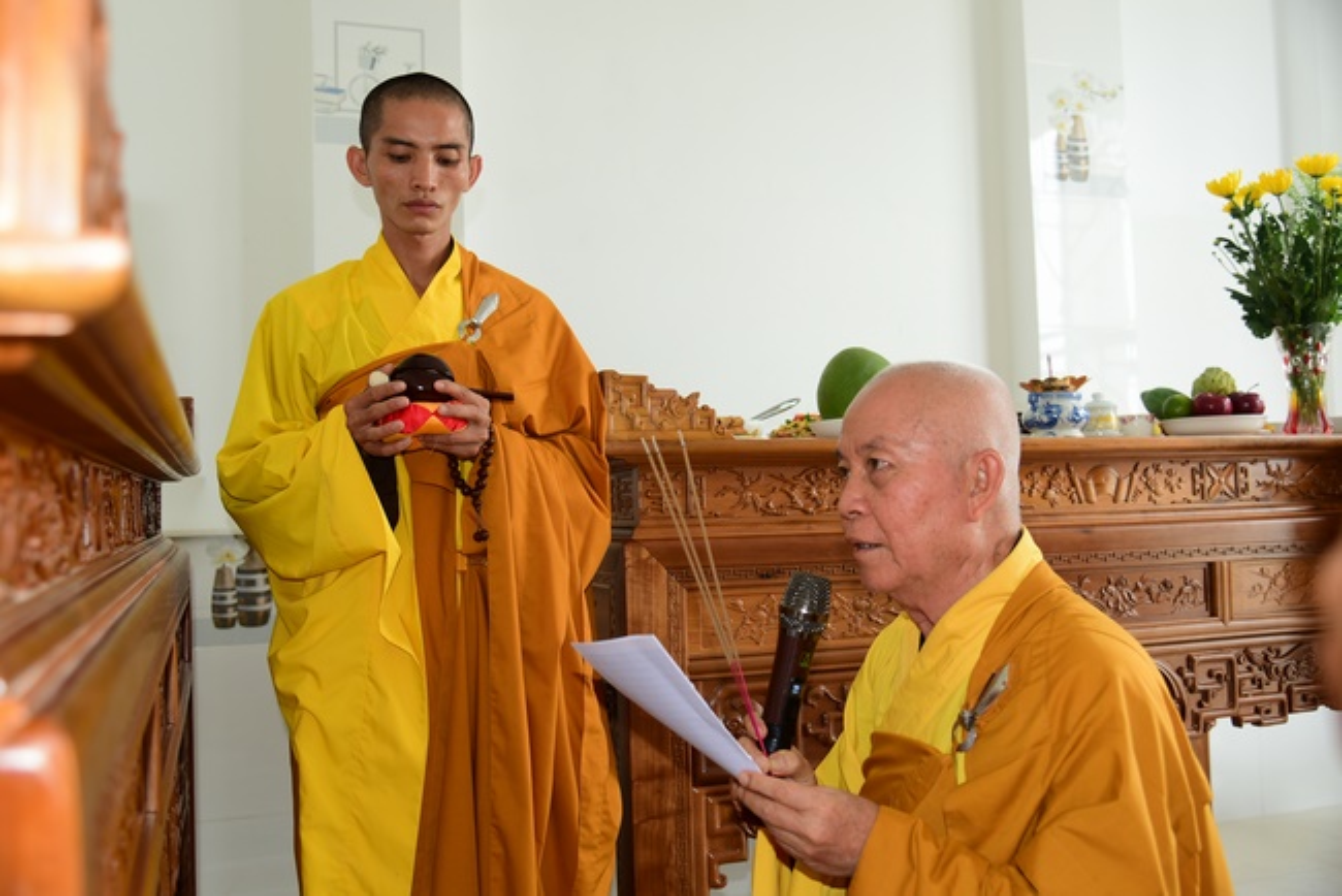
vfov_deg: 38.9
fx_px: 1268
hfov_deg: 55.8
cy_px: 448
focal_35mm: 34
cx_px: 671
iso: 320
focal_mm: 34
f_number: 4
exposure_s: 1/80
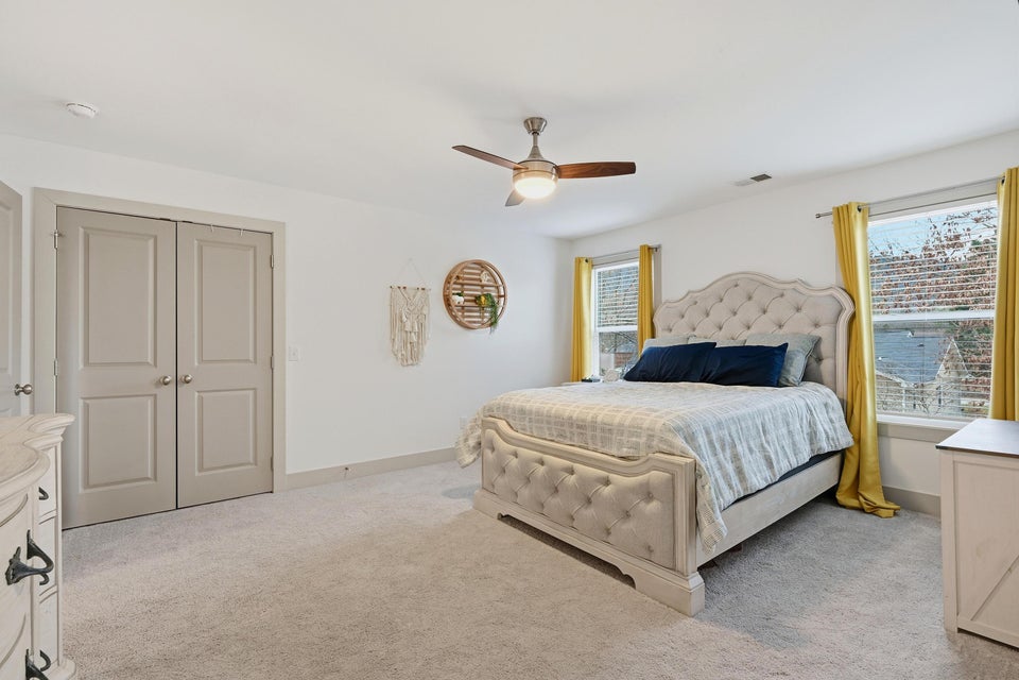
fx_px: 467
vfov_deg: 72.1
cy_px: 340
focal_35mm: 16
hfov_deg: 95.0
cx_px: 510
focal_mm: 16.5
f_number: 11
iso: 100
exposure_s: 1/10
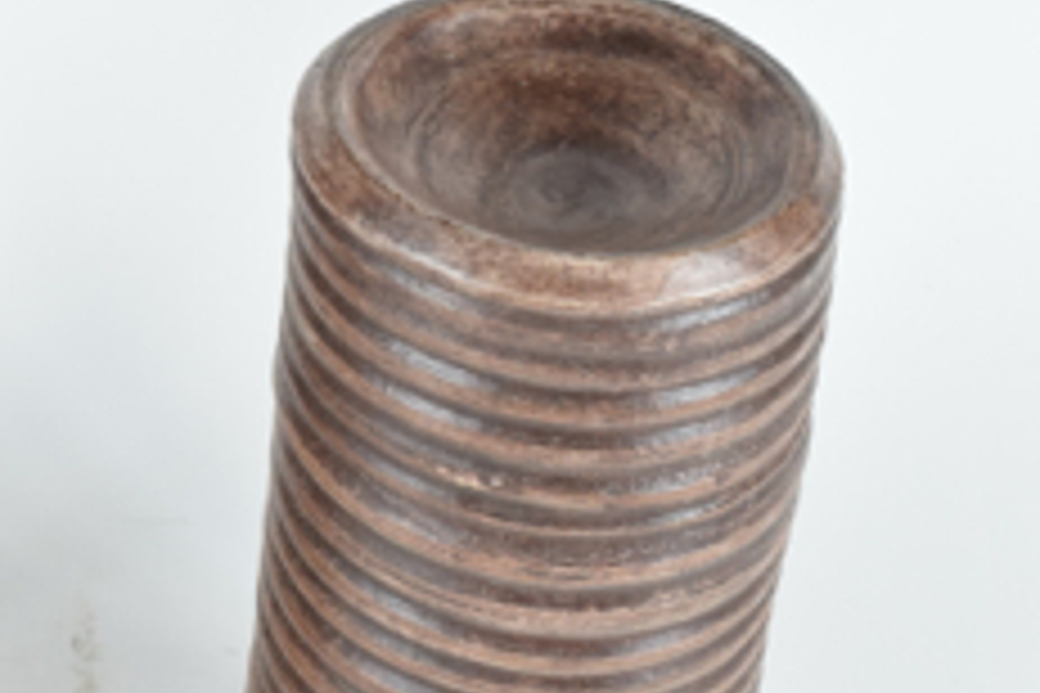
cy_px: 227
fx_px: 3477
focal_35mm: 120
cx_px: -32
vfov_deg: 11.4
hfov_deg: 16.6
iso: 800
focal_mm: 29
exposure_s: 1/125
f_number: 8
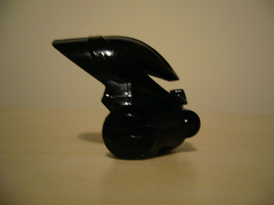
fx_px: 277
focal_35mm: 35
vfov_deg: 40.7
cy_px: 102
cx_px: 137
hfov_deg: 52.6
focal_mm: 5.8
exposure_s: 1/6
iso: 200
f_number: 2.8
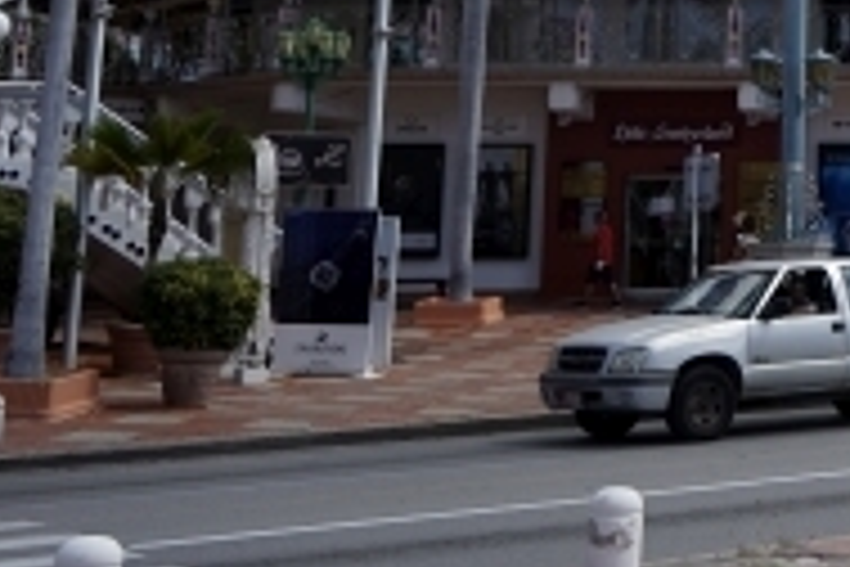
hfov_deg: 20.8
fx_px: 2101
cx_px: 1115
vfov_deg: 14.7
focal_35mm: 89
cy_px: -153
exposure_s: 1/1000
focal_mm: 28
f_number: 4.5
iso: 100
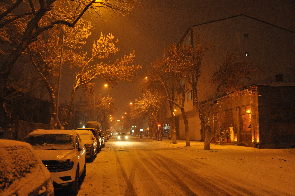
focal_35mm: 33
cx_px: 148
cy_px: 98
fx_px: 270
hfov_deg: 57.3
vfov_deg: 39.9
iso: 2000
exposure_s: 1/50
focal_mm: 22
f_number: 3.8
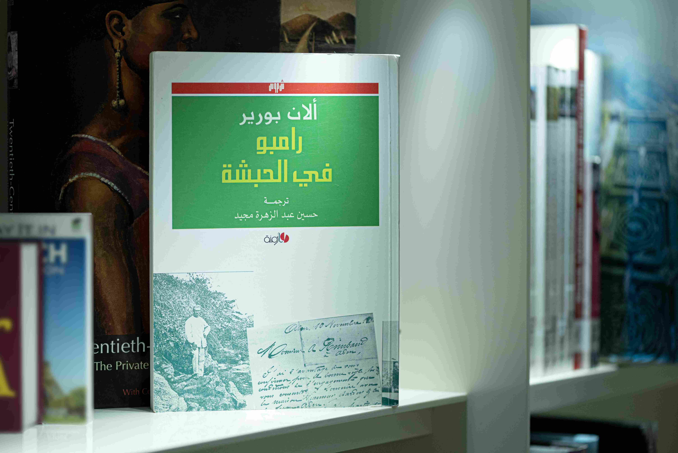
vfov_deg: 13.1
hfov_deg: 19.4
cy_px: 226
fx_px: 1978
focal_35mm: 105
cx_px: 339
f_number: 4
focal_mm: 105
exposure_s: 1/640
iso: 500
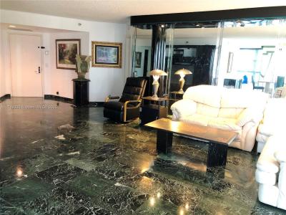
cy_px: 108
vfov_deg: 49.7
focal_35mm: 28
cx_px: 143
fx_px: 231
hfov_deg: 63.4
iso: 100
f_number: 1.8
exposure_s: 1/9
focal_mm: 3.99
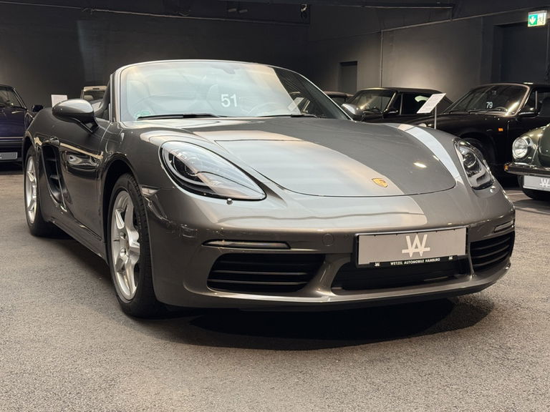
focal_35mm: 48
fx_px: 763
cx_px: 275
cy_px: 206
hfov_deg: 39.7
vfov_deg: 30.3
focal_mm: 6.76
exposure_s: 1/50
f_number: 1.78
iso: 80
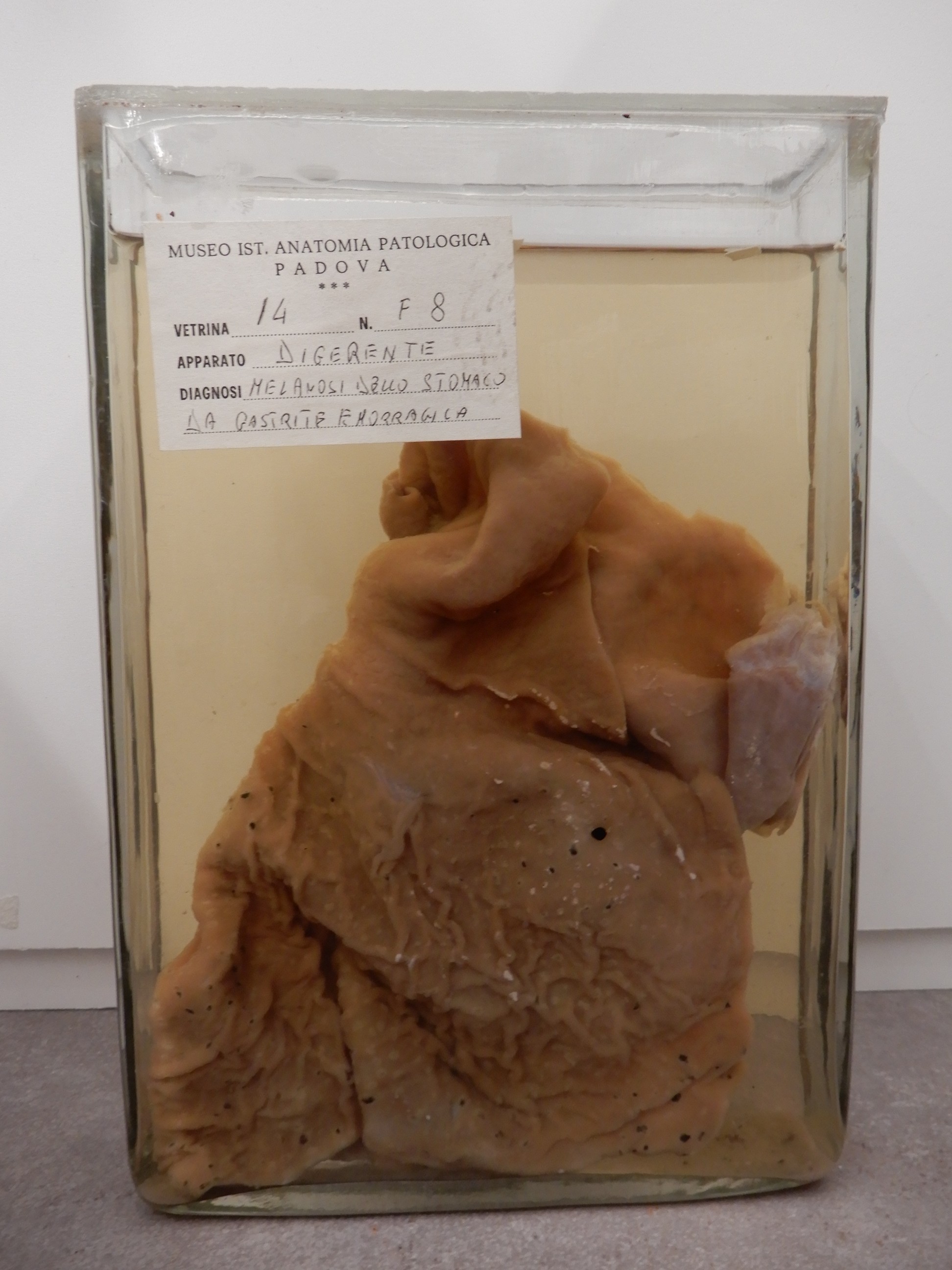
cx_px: 476
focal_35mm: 24
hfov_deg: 56.8
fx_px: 880
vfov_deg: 71.6
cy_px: 635
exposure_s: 1/30
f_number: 3.4
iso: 180
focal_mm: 4.3
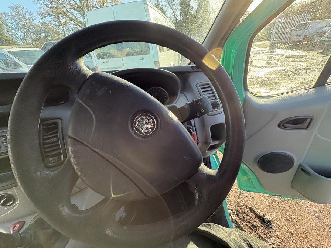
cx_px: 166
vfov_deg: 85.7
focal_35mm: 14
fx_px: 134
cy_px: 124
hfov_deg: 102.1
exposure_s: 1/141
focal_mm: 2.22
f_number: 2.2
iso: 80
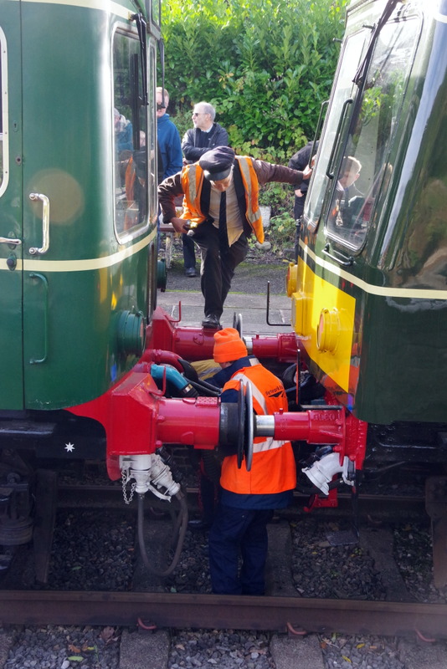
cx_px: 224
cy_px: 334
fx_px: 1005
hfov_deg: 25.1
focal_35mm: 54
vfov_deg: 36.9
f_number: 8
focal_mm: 36
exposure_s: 1/400
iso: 2500
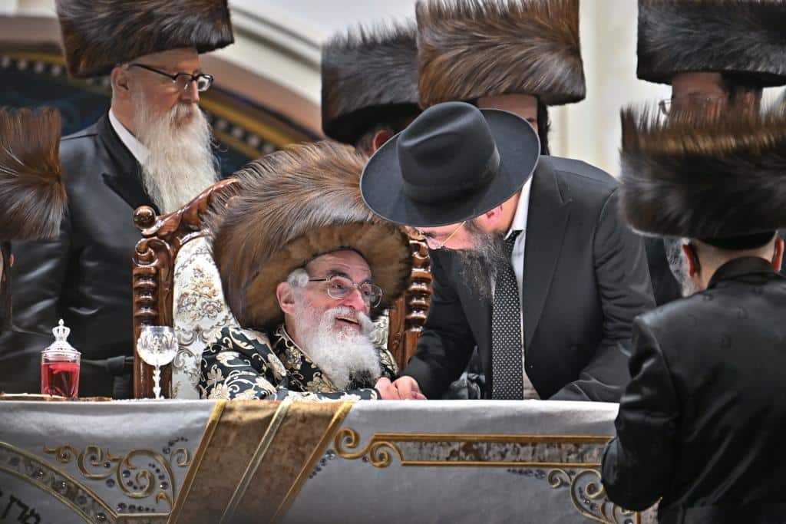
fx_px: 6550
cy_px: 262
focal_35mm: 300
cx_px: 393
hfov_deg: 6.9
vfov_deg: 4.6
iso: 640
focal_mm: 200
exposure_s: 1/640
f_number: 2.8
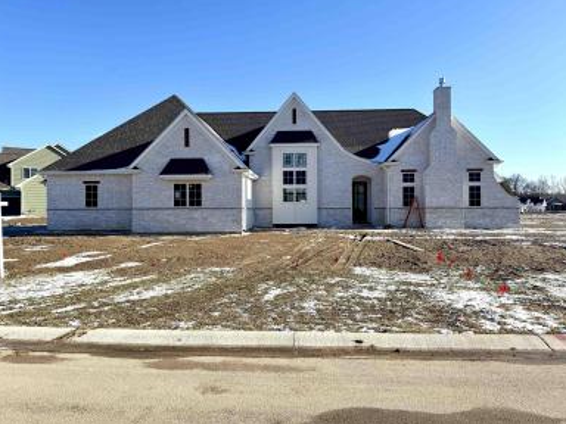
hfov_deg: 69.4
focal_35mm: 25
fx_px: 409
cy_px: 206
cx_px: 280
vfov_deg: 54.9
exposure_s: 1/4950
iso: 80
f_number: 1.78
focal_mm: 6.76
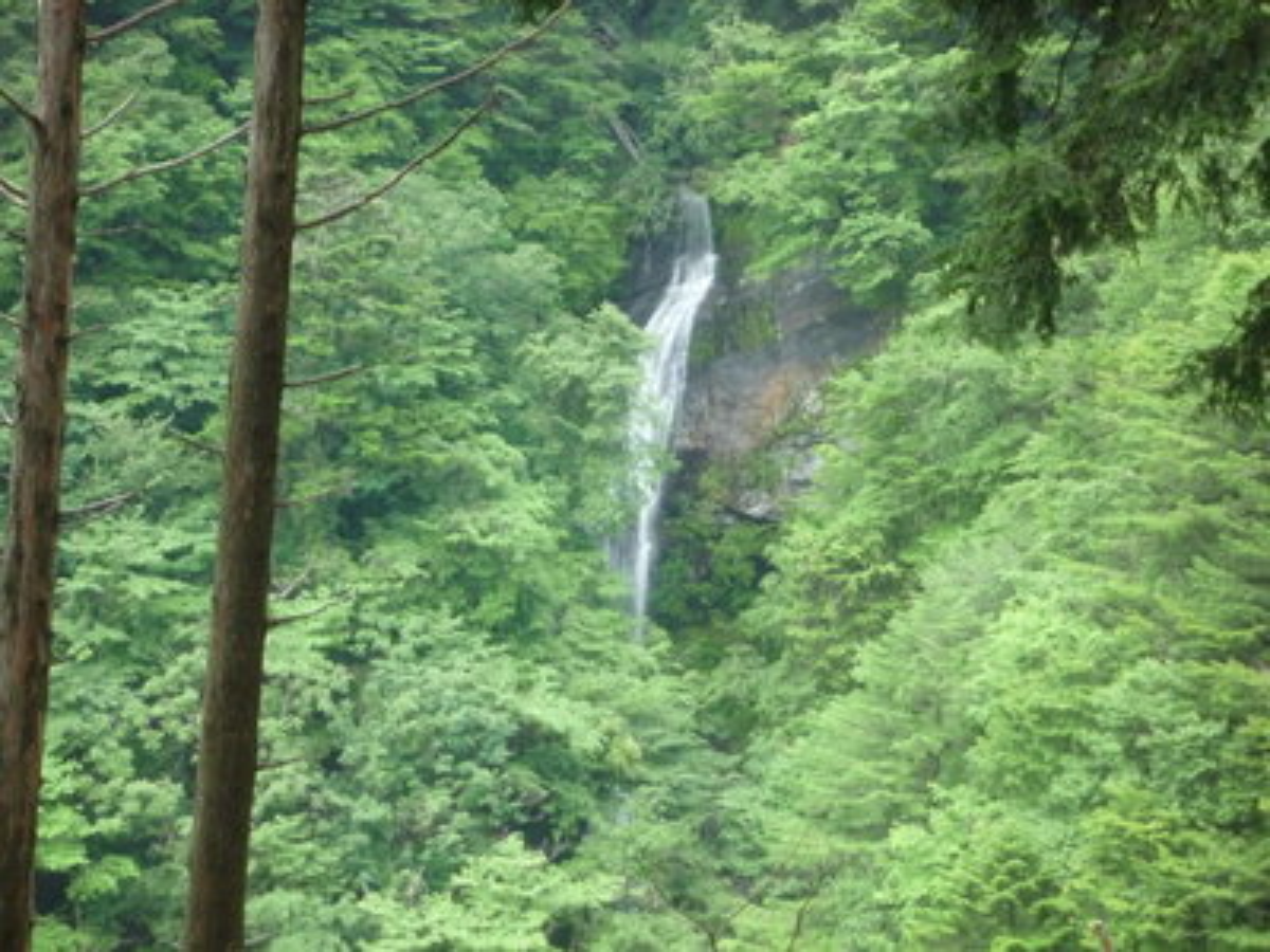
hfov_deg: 18.0
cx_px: 635
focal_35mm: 109
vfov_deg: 13.6
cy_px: 476
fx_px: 3999
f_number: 5.7
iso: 400
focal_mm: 19.2
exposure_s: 1/40
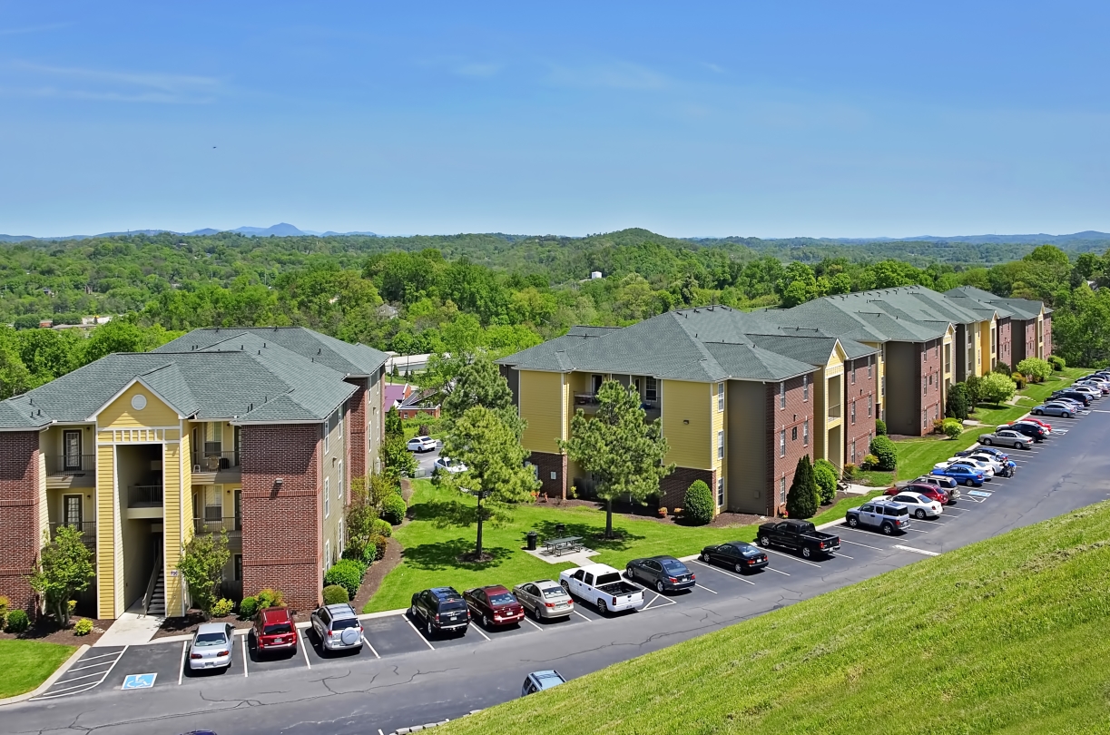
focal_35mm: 33
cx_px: 555
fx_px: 1015
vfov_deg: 39.8
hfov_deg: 57.3
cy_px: 368
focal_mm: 22
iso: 110
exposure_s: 1/250
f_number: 8
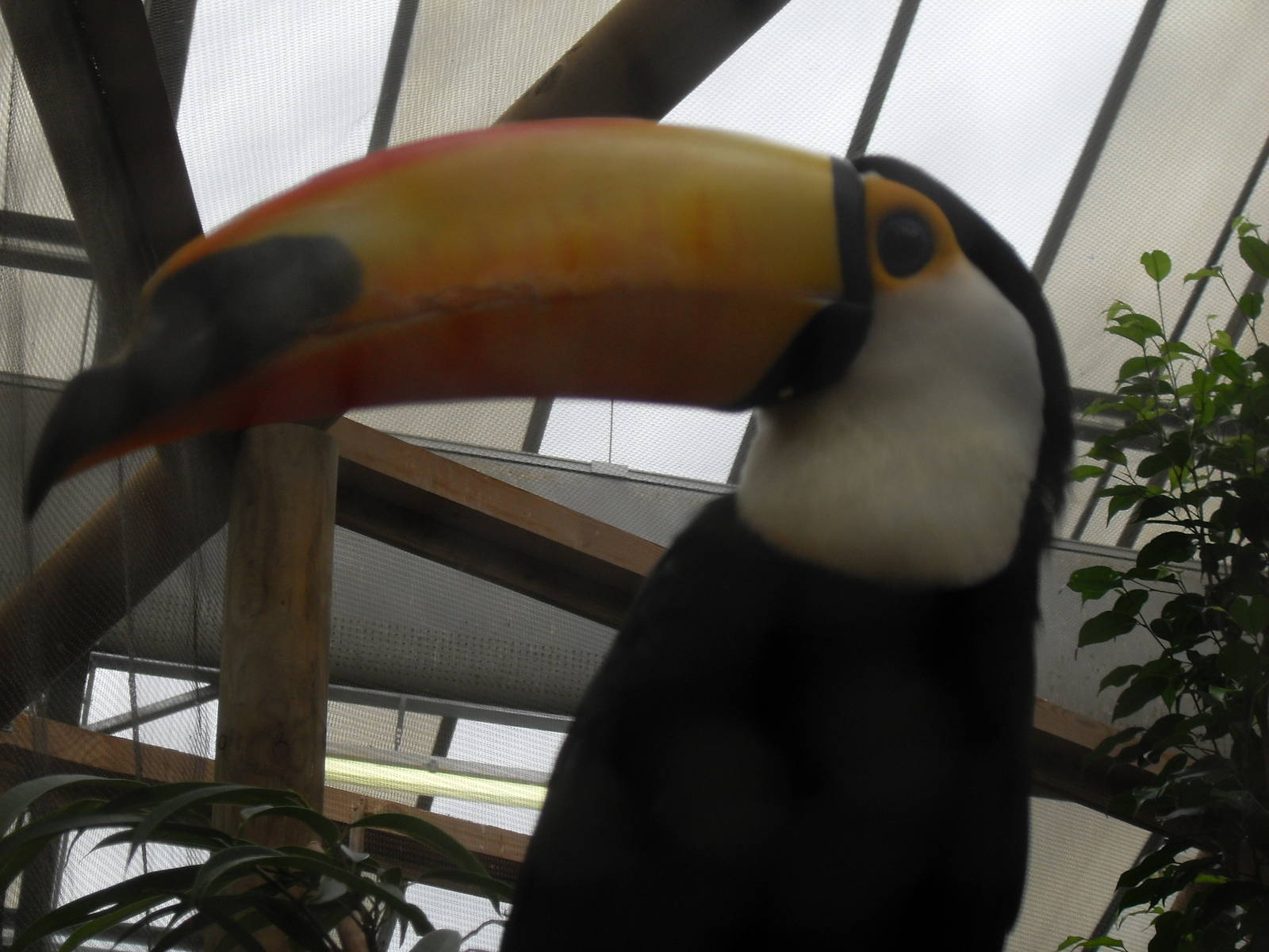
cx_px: 634
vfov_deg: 19.9
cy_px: 476
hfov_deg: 26.3
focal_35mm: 74
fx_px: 2713
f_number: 4
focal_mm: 11.8
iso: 80
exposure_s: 1/125
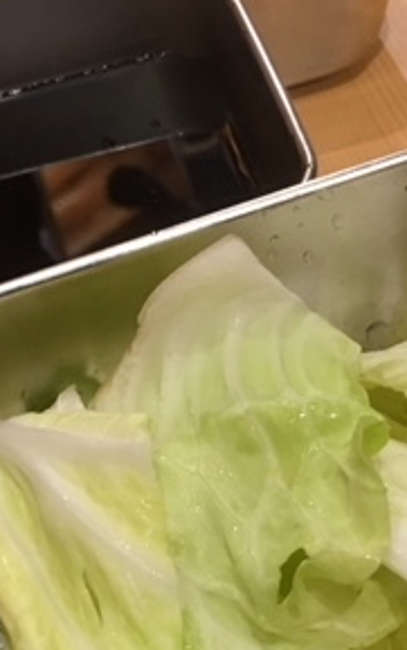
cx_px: 220
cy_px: 461
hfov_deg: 19.2
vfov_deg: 29.8
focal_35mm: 68
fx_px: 1205
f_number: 2.2
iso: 125
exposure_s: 1/30
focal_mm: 4.15
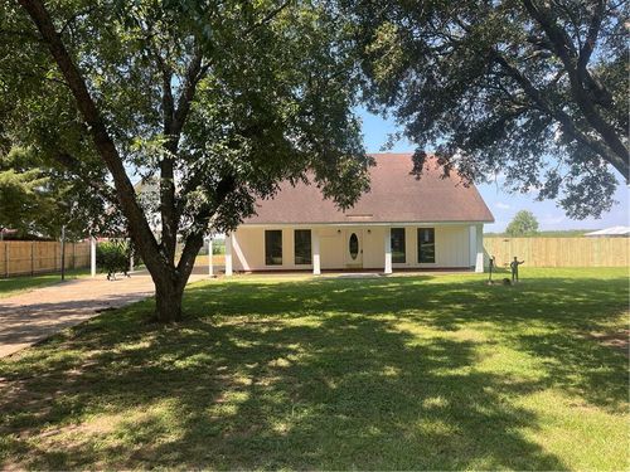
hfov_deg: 67.3
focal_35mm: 26
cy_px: 236
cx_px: 315
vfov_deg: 53.1
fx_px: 473
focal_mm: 5.1
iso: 50
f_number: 1.6
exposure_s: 1/833
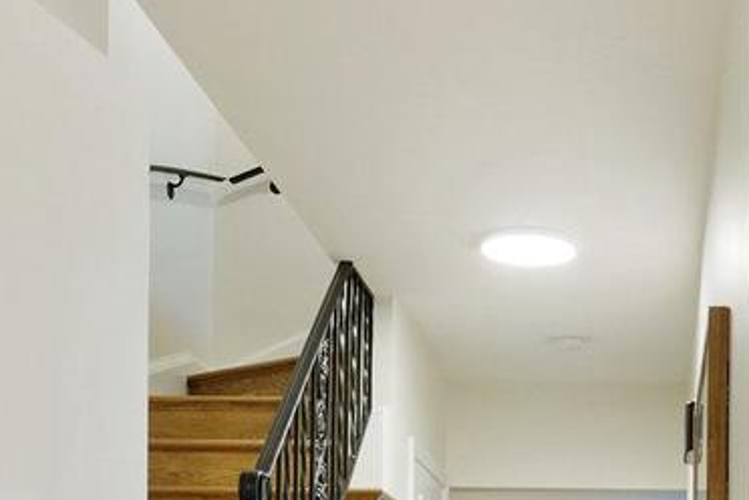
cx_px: 562
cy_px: 708
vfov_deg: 19.6
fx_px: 1290
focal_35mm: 62
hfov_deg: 31.8
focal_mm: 16
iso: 1250
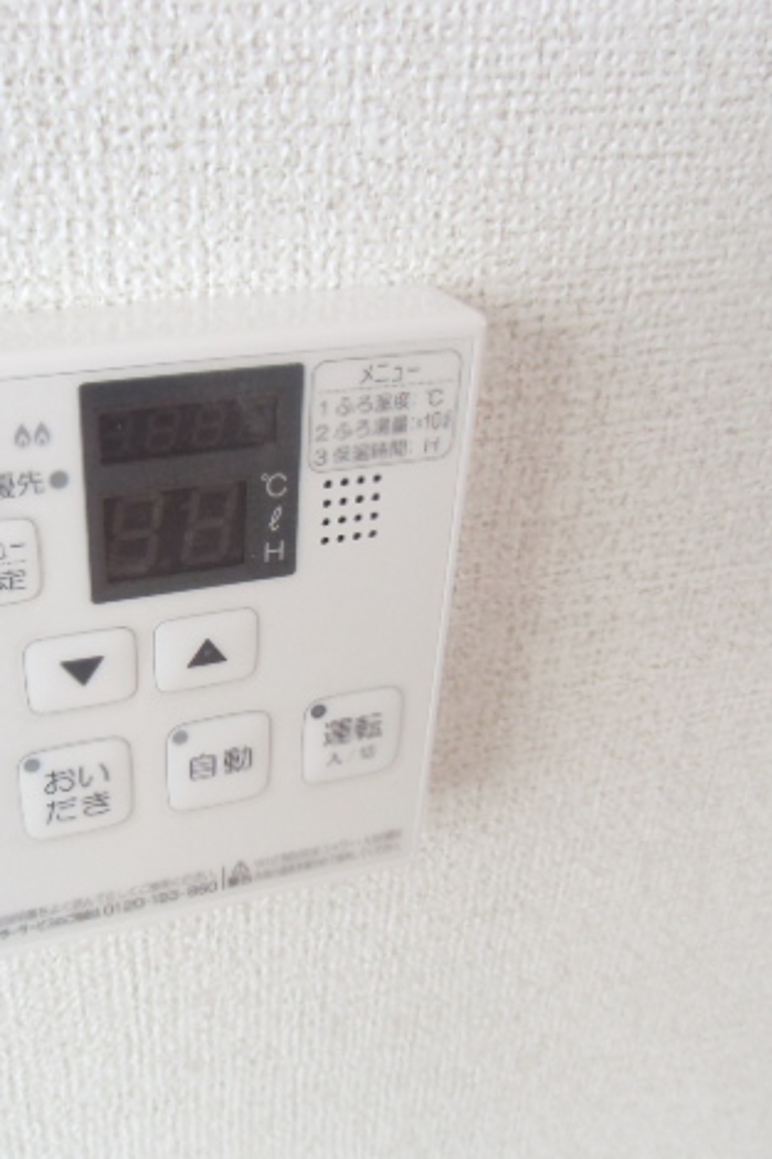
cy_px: 589
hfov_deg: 38.2
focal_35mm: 34
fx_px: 1094
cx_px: 224
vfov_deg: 55.8
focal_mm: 4.24
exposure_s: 1/80
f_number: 3
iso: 400
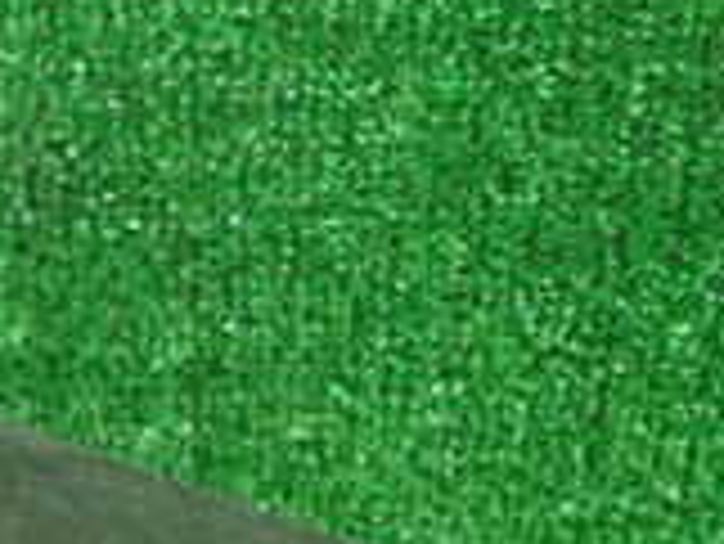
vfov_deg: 14.2
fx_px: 1947
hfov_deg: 19.9
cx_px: -126
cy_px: 953
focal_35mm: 93
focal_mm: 4.5
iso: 800
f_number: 2
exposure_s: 1/30
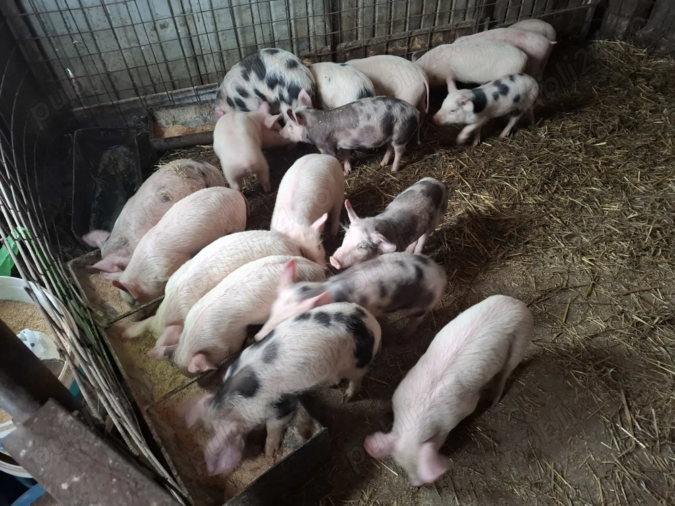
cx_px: 338
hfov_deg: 73.9
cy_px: 253
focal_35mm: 23
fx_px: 448
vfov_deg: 58.9
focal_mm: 5.54
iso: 250
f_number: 1.8
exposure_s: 1/33
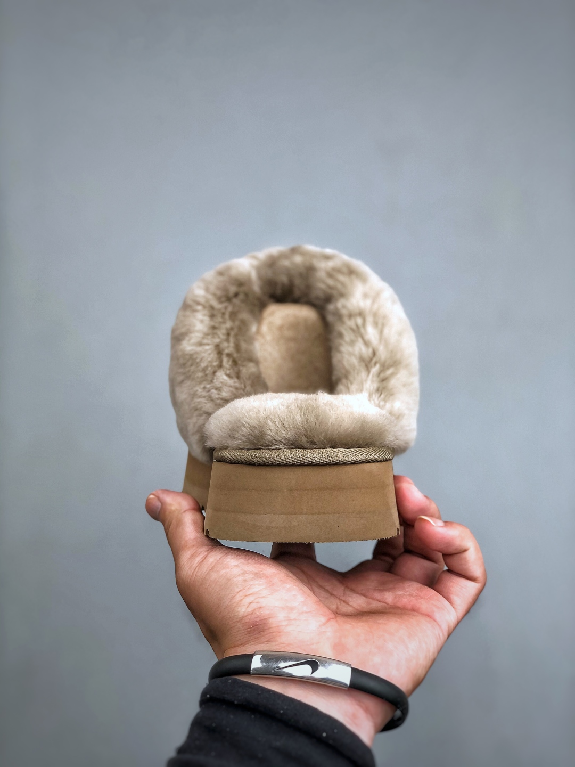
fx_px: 1262
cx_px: 288
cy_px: 384
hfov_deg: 25.7
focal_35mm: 57
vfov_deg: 33.8
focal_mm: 6.6
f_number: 2.8
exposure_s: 1/50
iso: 20
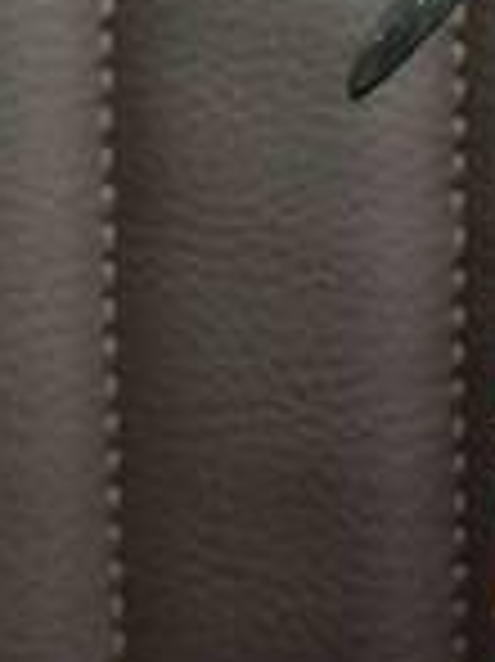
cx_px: 778
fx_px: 4048
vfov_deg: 9.3
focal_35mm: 212
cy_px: 707
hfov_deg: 6.9
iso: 160
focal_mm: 6
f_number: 2.4
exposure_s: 1/33
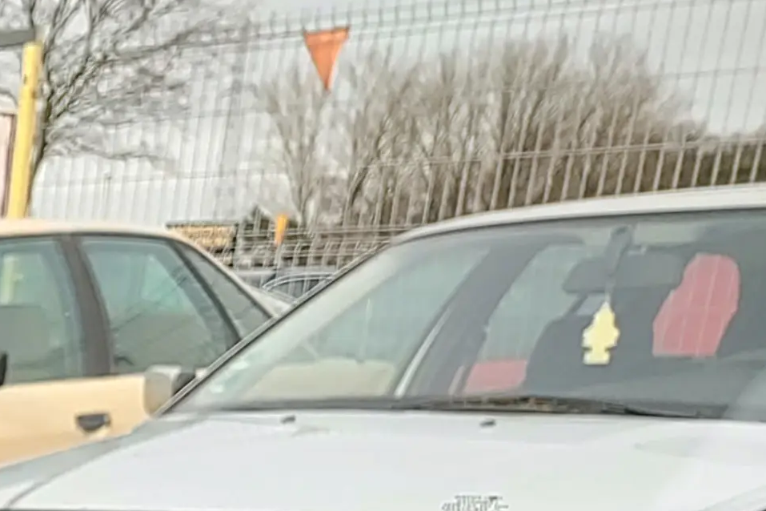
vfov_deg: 12.4
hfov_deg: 16.4
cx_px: -760
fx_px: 2043
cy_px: 1054
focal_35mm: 96
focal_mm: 5.56
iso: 100
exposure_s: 1/182
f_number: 1.8
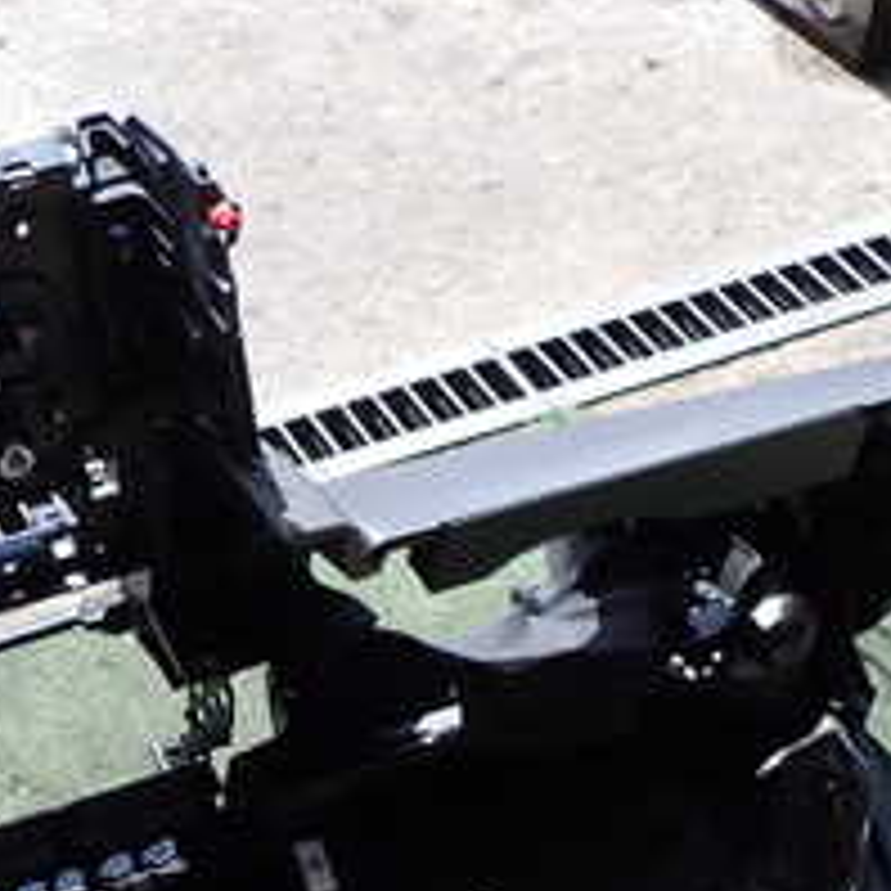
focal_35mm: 67
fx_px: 1951
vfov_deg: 24.6
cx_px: 18
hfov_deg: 24.6
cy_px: 882
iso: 100
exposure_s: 1/640
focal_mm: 4.5
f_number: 2.8
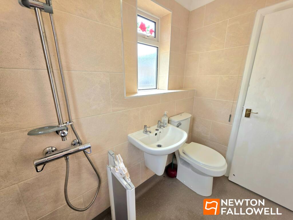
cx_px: 146
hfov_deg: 106.2
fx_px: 110
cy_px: 110
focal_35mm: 13
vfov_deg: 89.9
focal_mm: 2.2
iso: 40
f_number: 1.9
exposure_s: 1/132
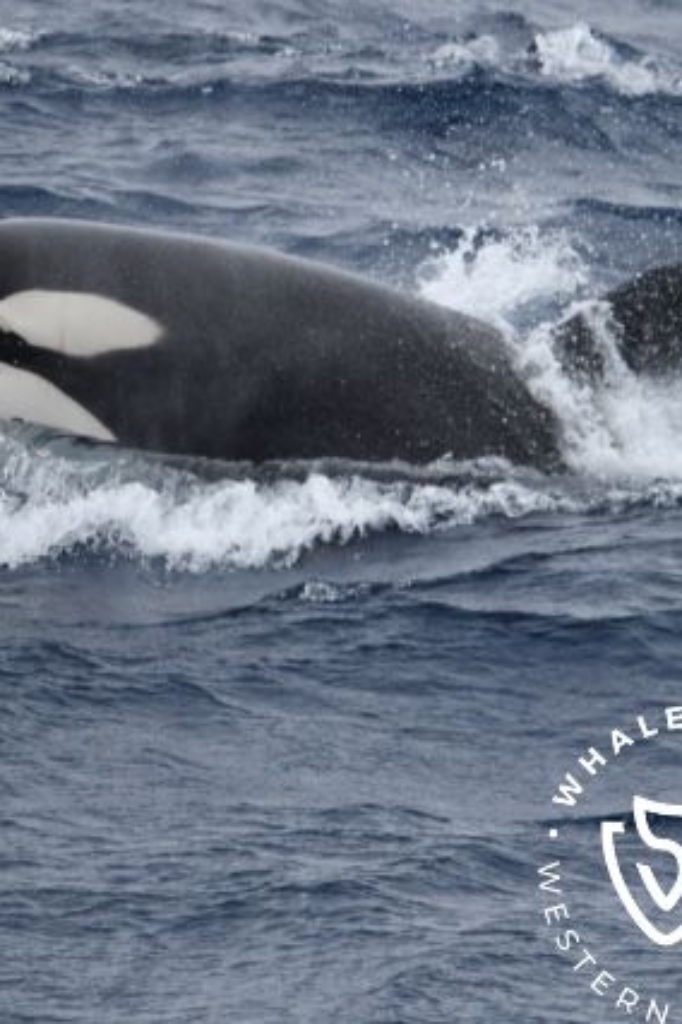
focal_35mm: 1126
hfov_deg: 1.2
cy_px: 405
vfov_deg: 1.8
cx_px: -82
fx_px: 31995
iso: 1100
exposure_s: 1/8000
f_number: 6.3
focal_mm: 600
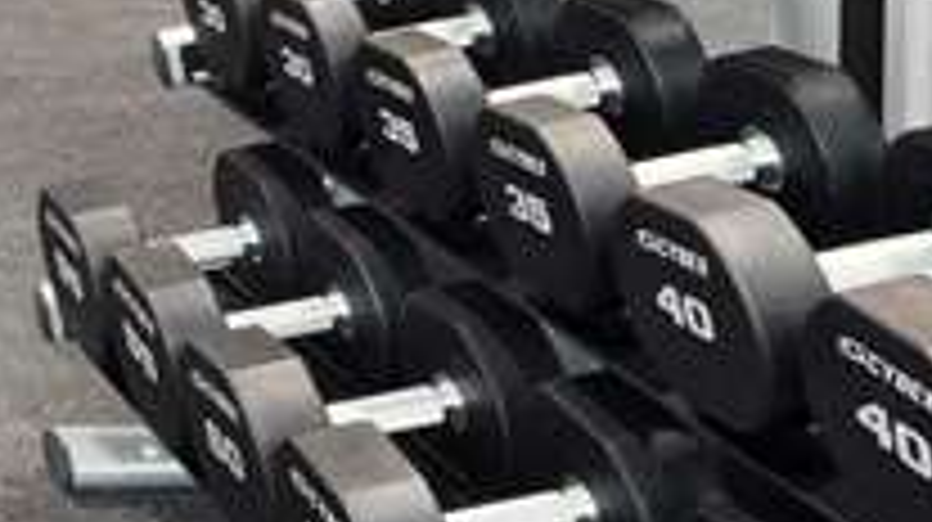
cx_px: -673
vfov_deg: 12.4
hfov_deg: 19.2
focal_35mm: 88
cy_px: -443
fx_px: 2173
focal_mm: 17
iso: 200
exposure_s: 1.6
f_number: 13
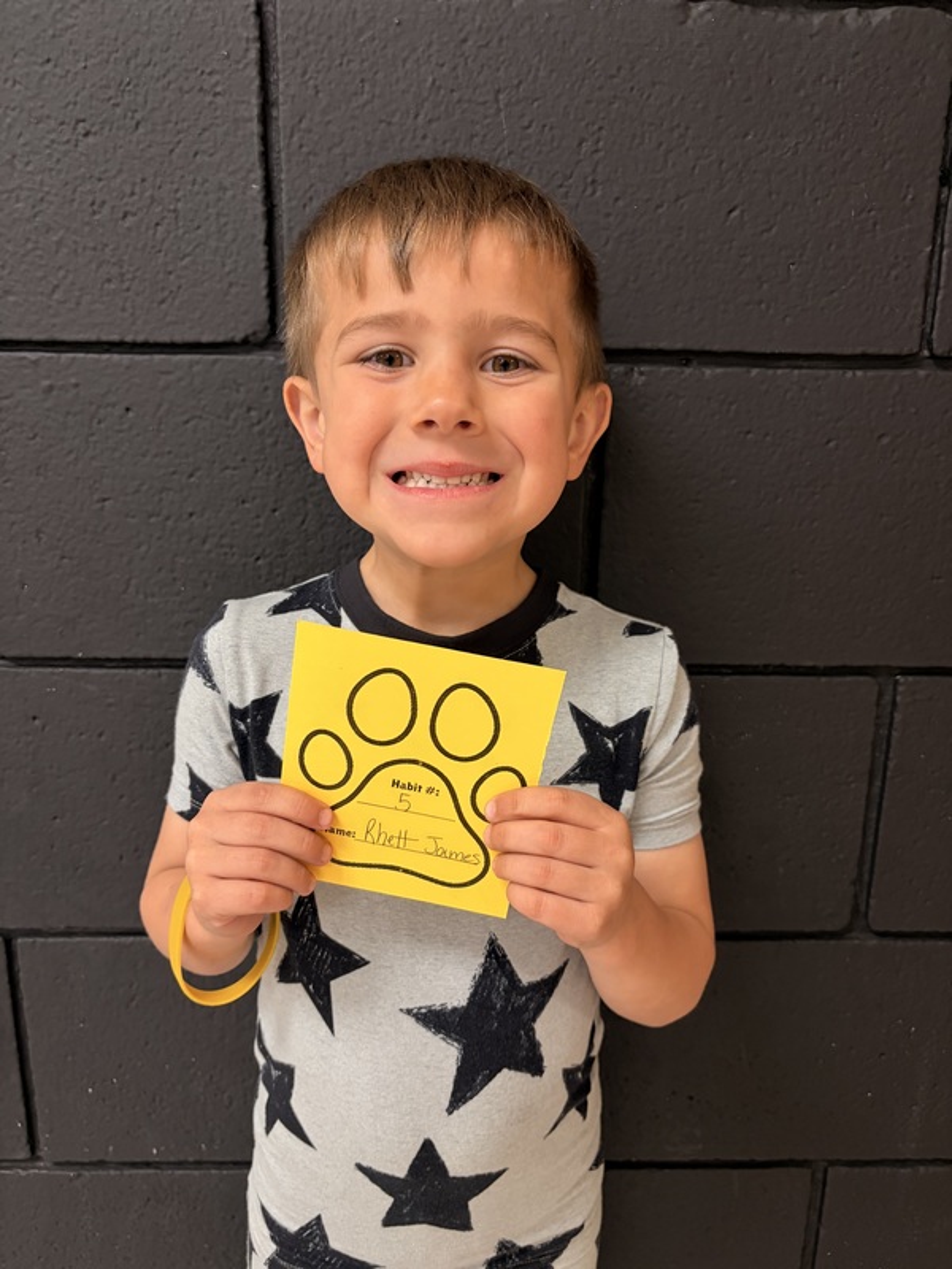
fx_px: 953
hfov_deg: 53.1
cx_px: 476
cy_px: 634
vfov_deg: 67.3
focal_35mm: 26
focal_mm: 5.96
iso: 160
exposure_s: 1/60
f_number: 1.6
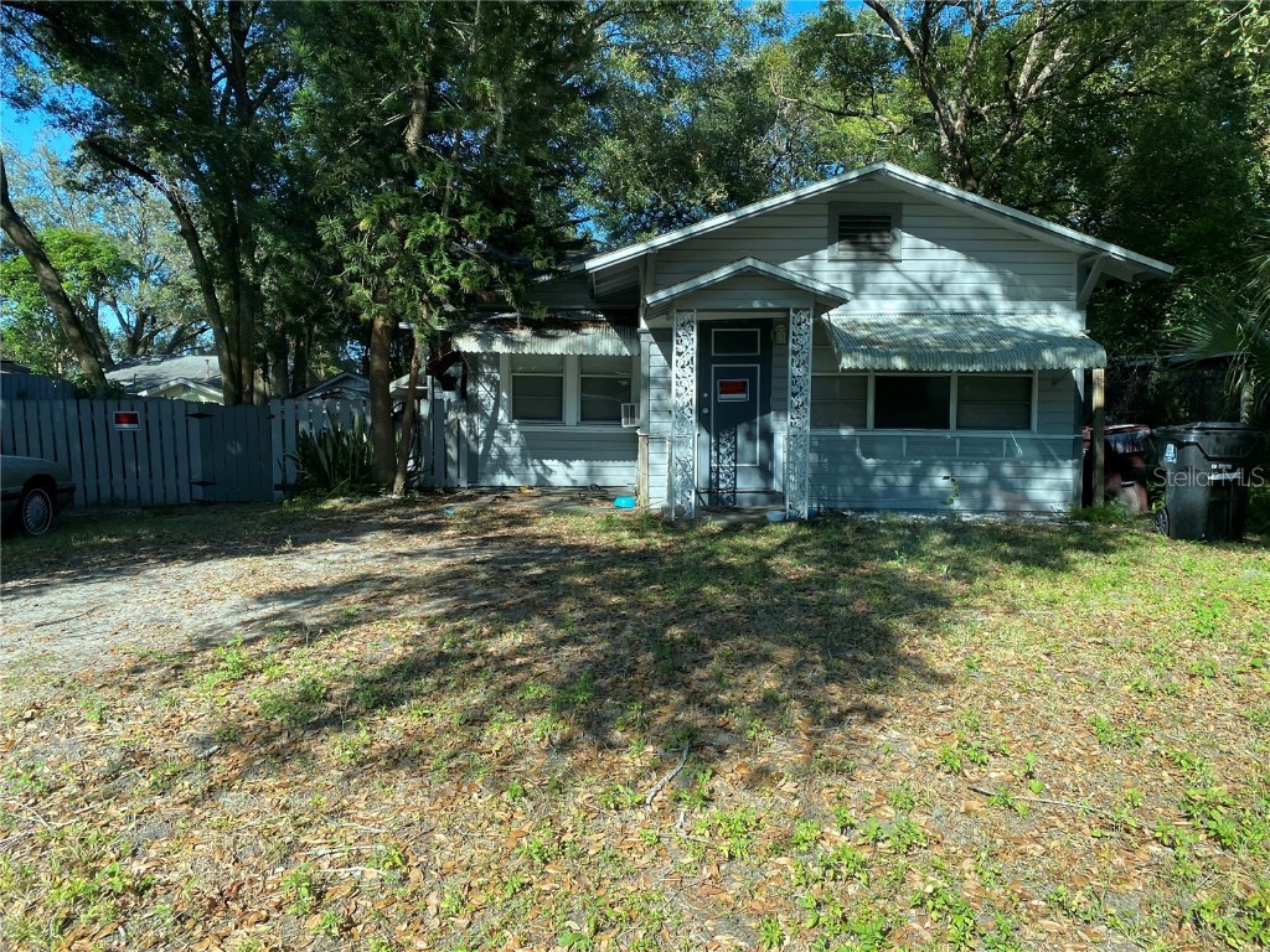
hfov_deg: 67.3
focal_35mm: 26
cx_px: 635
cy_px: 476
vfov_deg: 53.1
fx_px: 954
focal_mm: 4.25
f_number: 1.8
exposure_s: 1/626
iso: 32
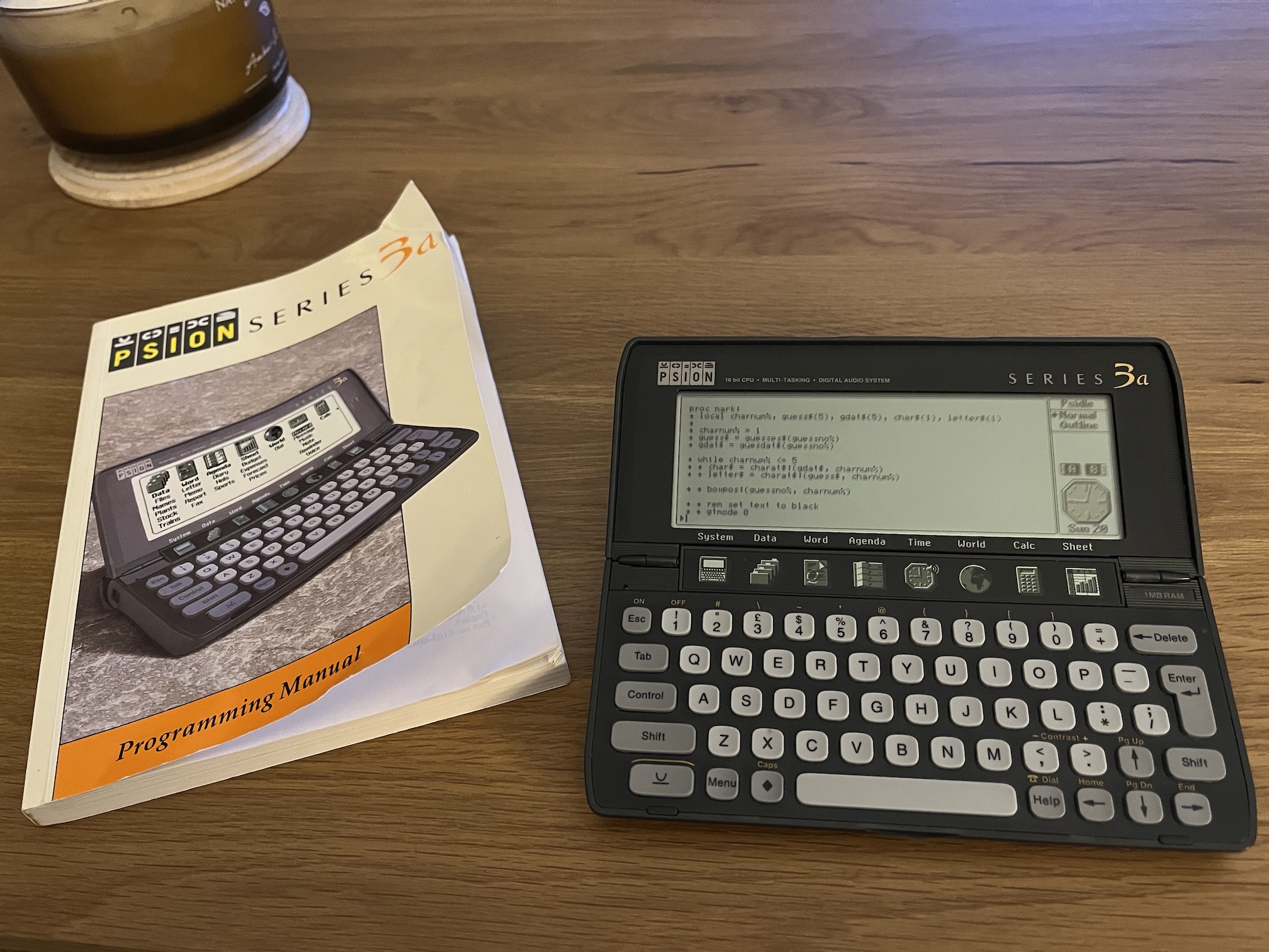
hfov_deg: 67.3
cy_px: 476
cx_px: 634
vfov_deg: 53.1
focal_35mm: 26
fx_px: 953
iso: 500
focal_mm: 5.1
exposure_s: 1/25
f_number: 1.6
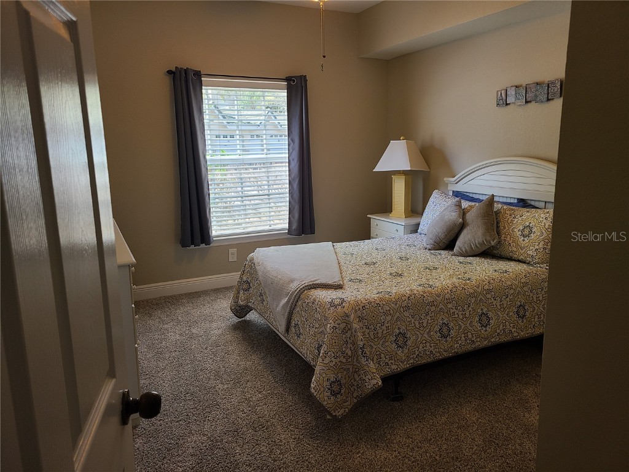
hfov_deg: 67.3
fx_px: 472
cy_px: 236
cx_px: 314
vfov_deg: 53.1
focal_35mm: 26
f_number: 1.8
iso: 64
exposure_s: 1/120
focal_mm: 5.4
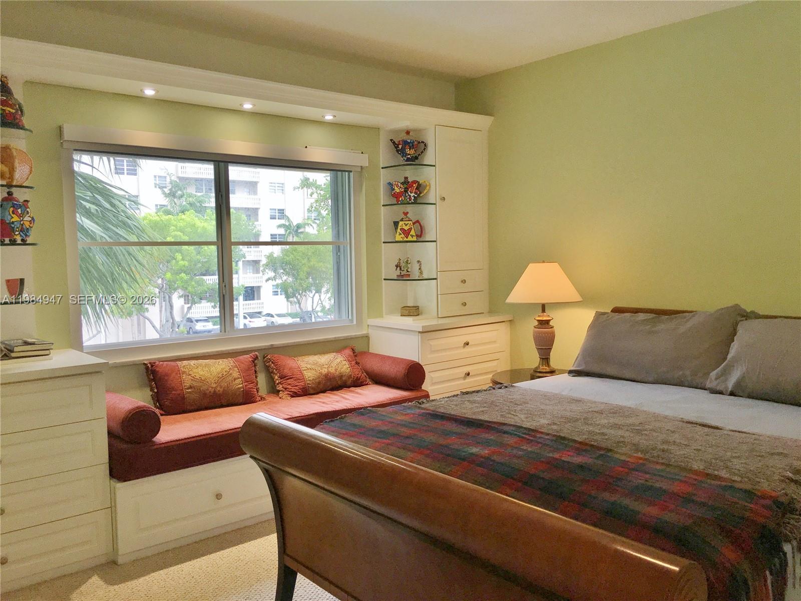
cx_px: 400
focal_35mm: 29
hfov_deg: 61.7
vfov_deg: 48.2
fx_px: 671
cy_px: 300
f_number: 2.2
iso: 32
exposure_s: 1/120
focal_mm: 4.15
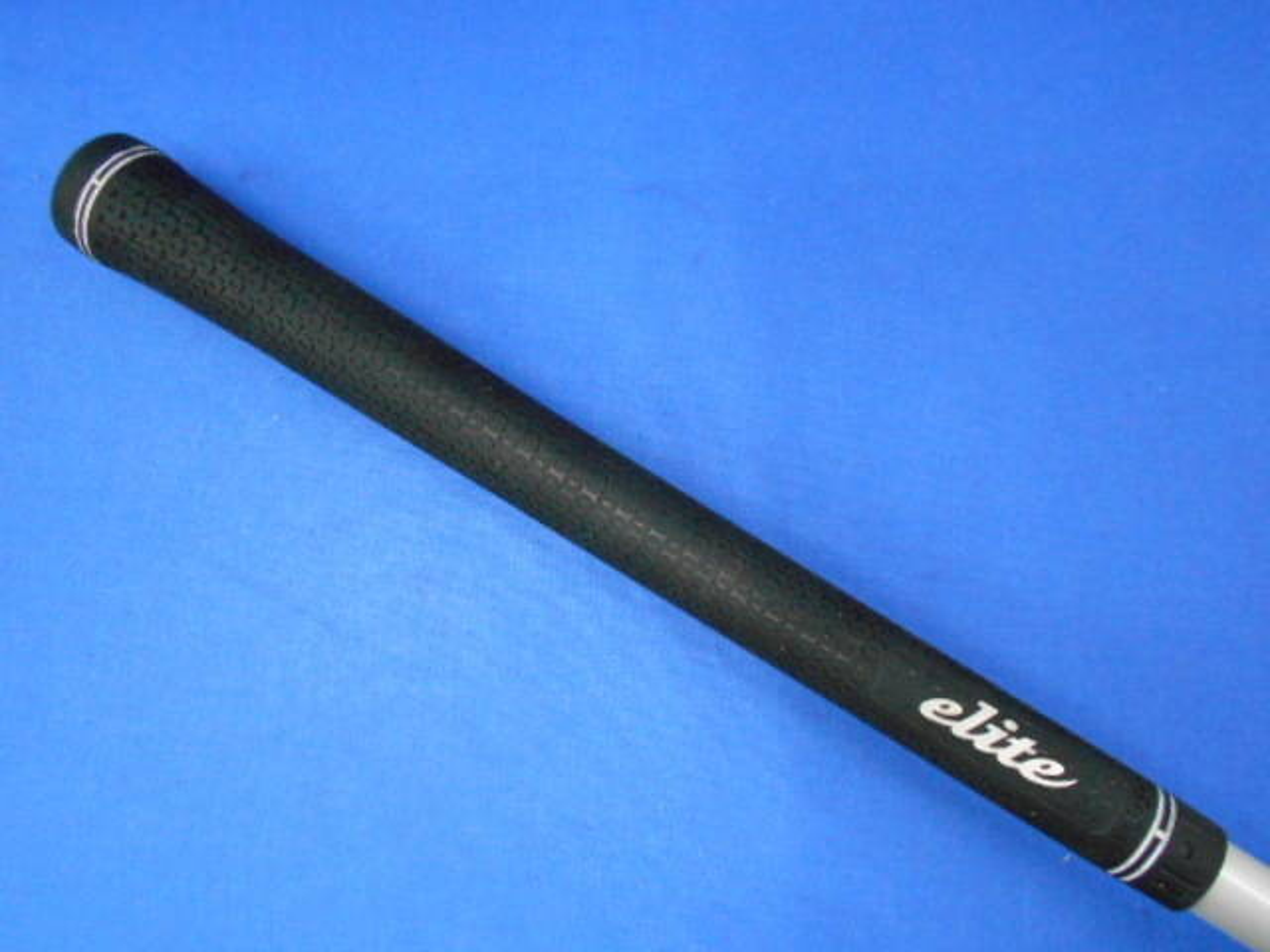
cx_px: 635
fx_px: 954
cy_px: 476
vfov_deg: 53.1
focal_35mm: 26
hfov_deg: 67.3
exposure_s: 1/80
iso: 800
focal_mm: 4.6
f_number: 3.2
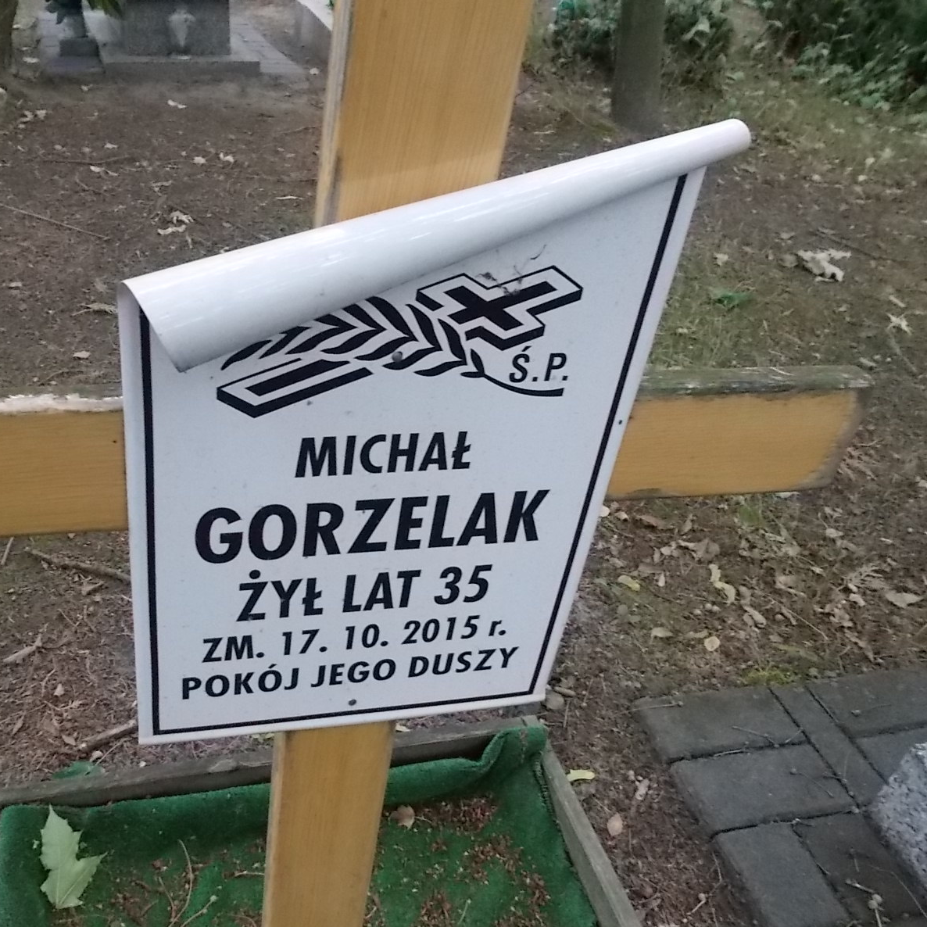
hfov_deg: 51.8
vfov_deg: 52.5
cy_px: 466
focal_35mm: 31
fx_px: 939
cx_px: 327
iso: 400
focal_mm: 4.6
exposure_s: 1/125
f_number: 3.2
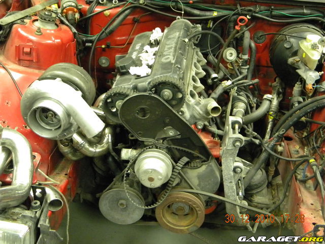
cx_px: 162
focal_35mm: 47
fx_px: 441
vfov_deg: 30.9
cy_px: 122
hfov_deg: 40.4
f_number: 3.9
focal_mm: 8.6
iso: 800
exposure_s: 1/13.2
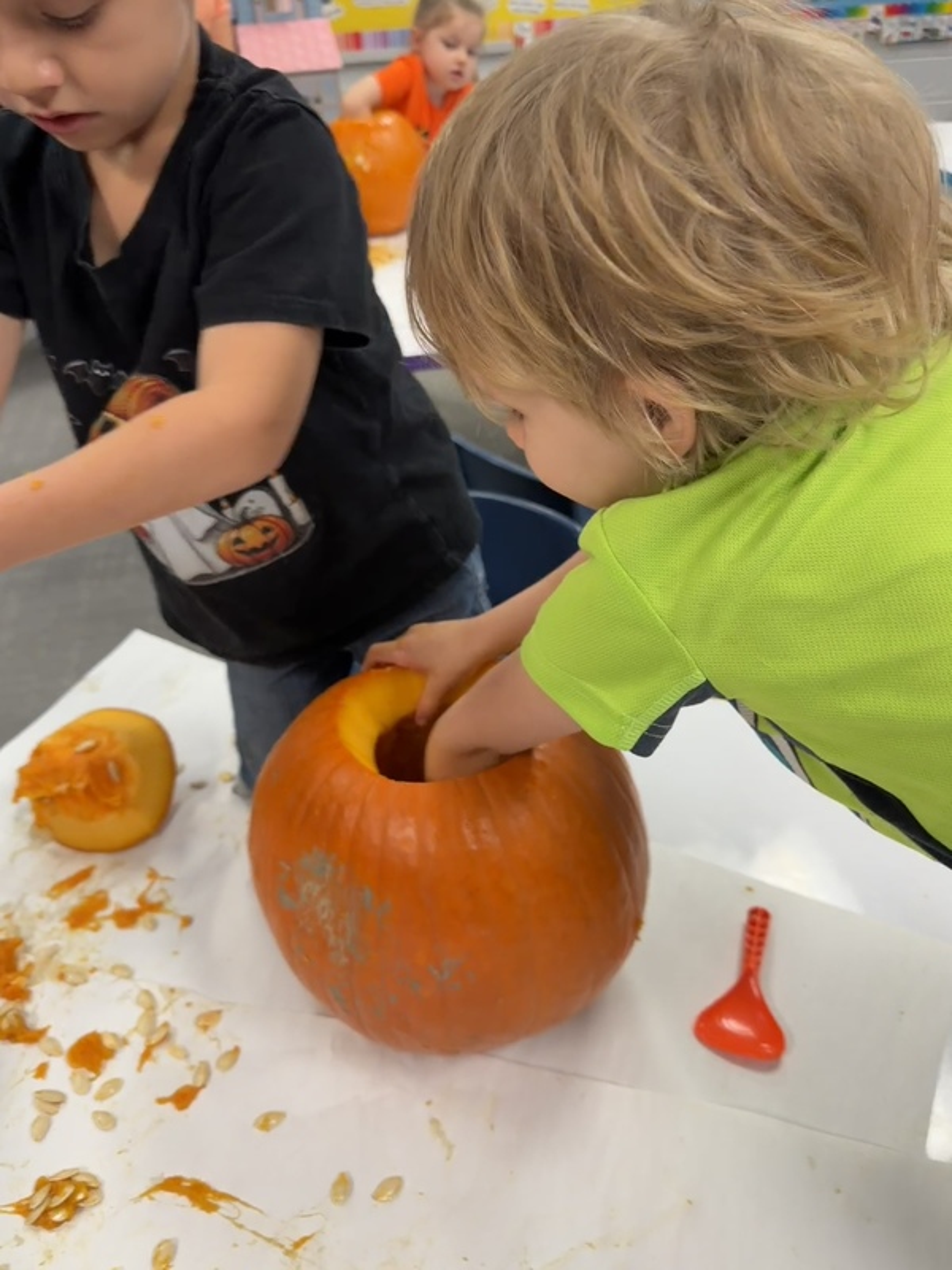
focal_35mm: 24
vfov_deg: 71.6
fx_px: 880
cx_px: 476
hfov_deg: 56.8
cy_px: 635
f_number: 1.78
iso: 125
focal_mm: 6.76
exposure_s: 1/60
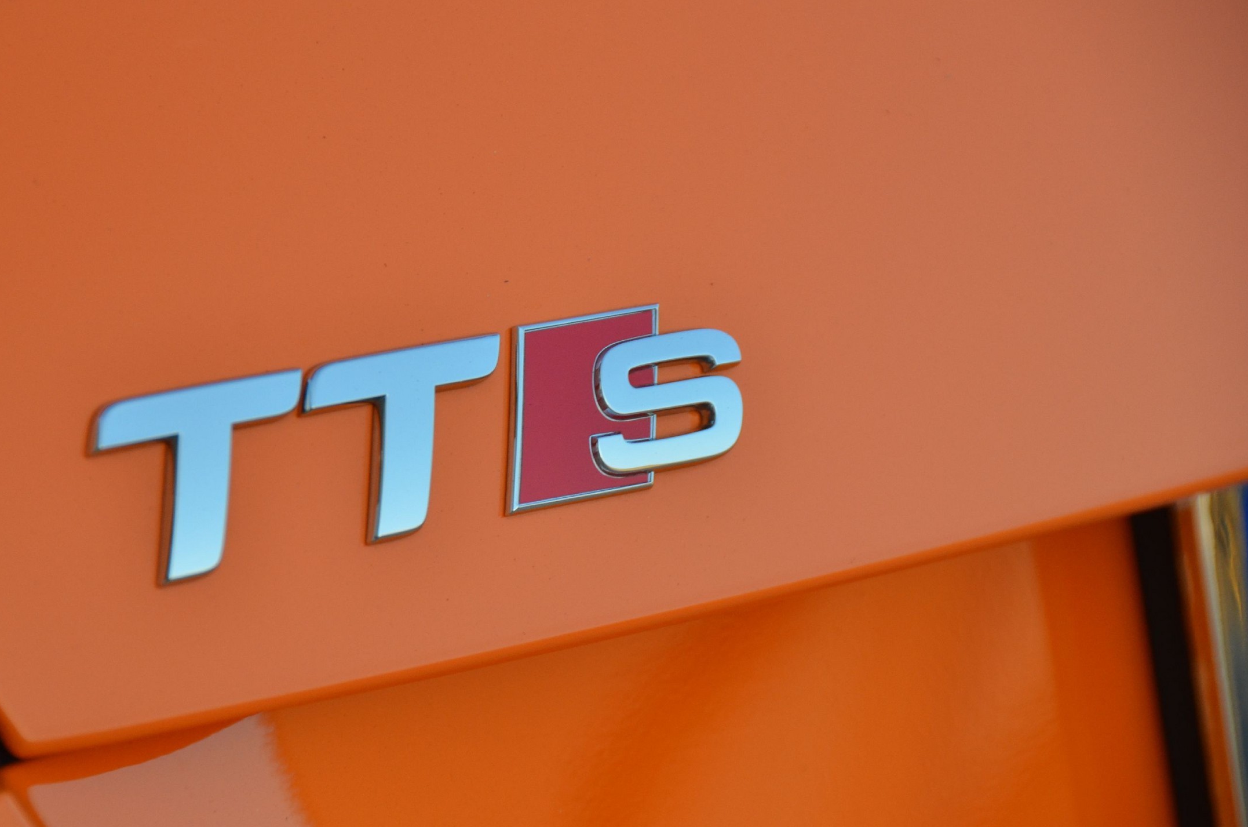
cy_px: 396
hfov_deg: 7.0
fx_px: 10241
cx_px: 532
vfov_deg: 4.6
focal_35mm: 296
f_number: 5.6
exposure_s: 1/500
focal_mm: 170
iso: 800
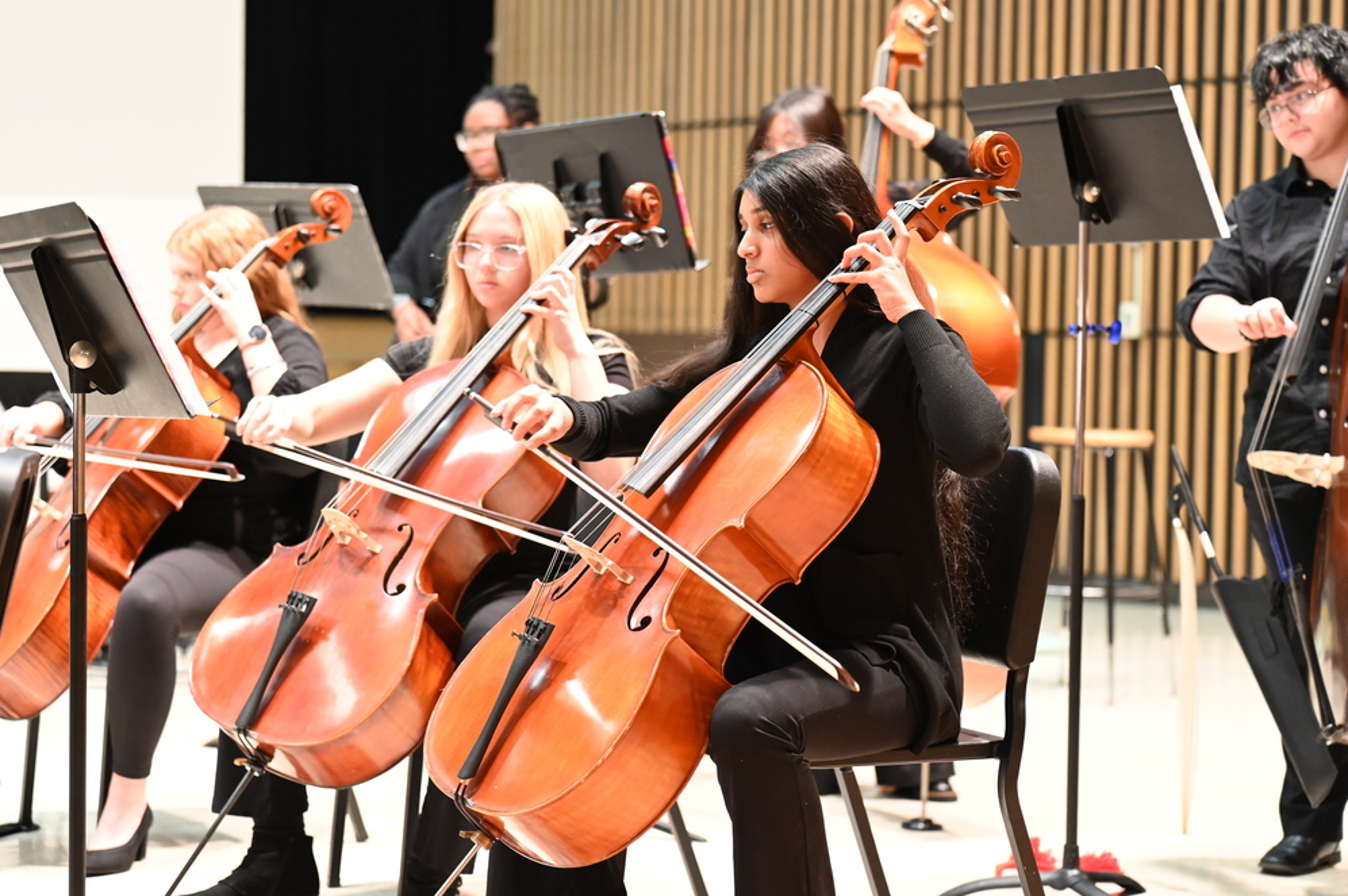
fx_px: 2806
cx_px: 657
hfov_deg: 27.0
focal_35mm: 75
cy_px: 448
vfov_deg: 18.2
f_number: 2.8
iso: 4000
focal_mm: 73
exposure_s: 1/60
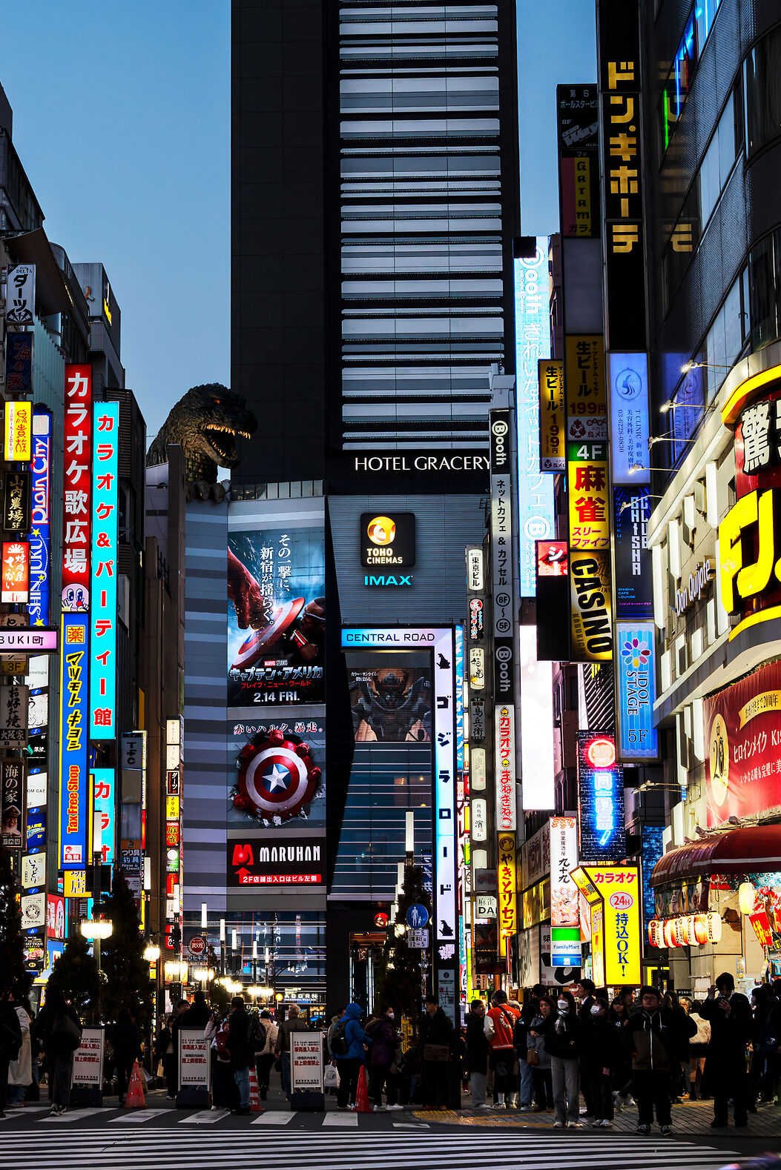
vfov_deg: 26.6
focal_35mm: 76
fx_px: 2472
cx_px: 184
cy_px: 587
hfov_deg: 17.8
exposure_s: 1/100
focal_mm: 50
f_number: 8
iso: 800
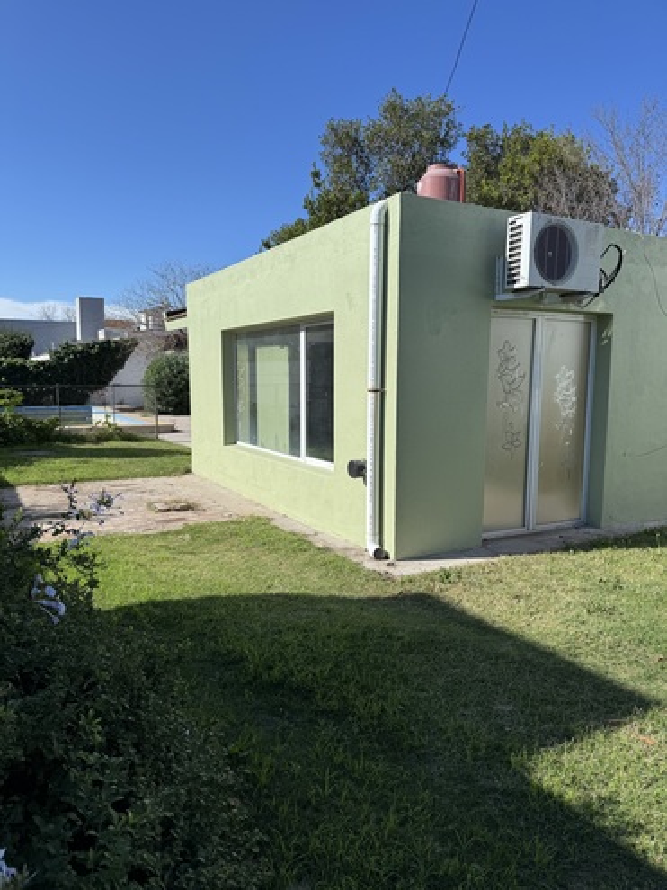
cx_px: 334
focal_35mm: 24
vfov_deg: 71.6
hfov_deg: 56.8
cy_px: 445
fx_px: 617
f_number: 1.78
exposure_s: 1/4950
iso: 80
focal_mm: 6.76
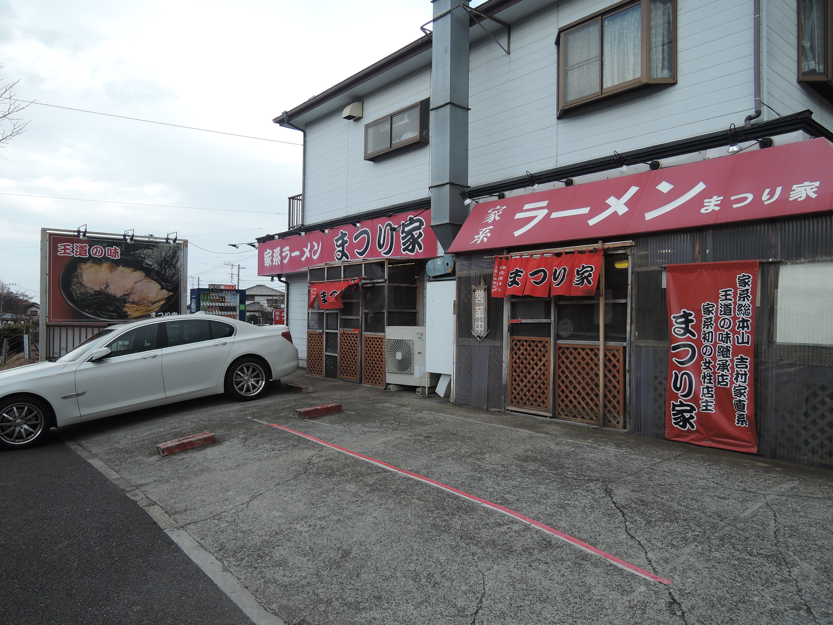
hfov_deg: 71.6
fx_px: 578
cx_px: 416
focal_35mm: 24
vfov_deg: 56.8
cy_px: 312
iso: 80
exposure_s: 1/400
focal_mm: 5.1
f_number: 2.8
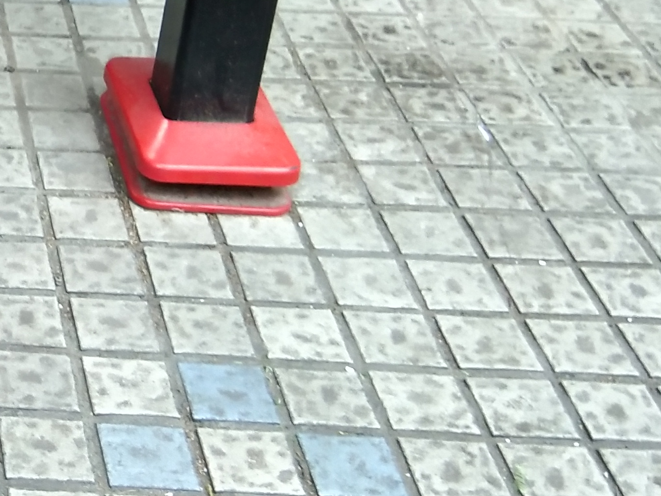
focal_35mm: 96
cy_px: 7
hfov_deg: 18.2
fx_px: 1834
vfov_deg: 15.2
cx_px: -324
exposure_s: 1/50
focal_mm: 3.69
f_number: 2.2
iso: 160
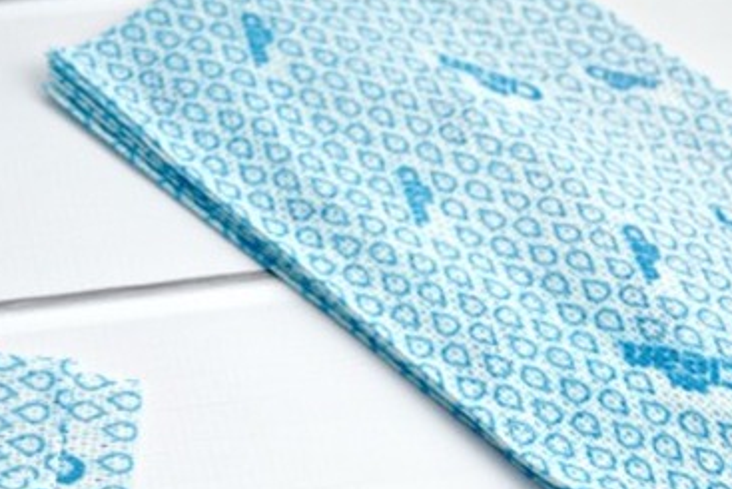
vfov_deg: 15.1
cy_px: 502
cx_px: 189
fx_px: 1810
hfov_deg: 22.7
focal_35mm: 89
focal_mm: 28
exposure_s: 1/160
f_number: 4
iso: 100
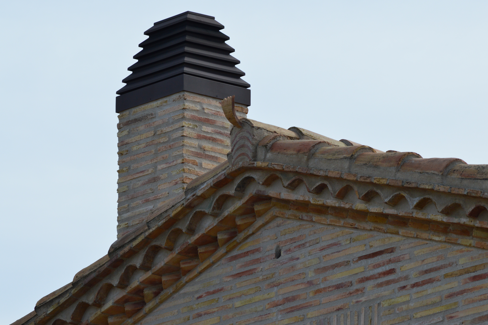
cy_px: 162
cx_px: 244
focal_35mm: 300
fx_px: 4063
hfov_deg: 6.9
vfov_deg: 4.6
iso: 360
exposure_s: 1/500
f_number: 11
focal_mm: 200
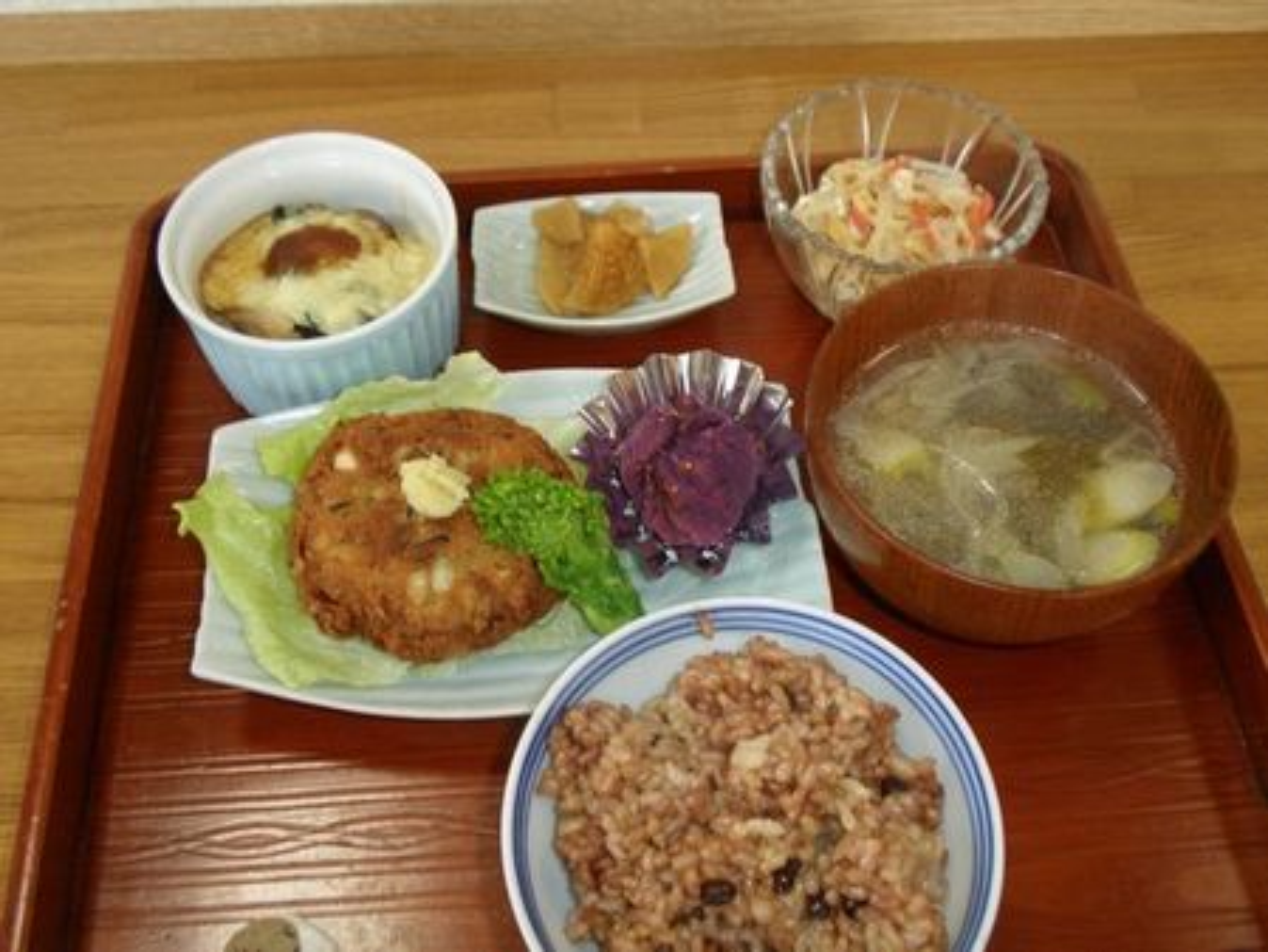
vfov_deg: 38.7
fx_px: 1356
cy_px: 476
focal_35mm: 37
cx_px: 634
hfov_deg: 50.1
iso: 100
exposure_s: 1/30
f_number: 3.5
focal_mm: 6.6
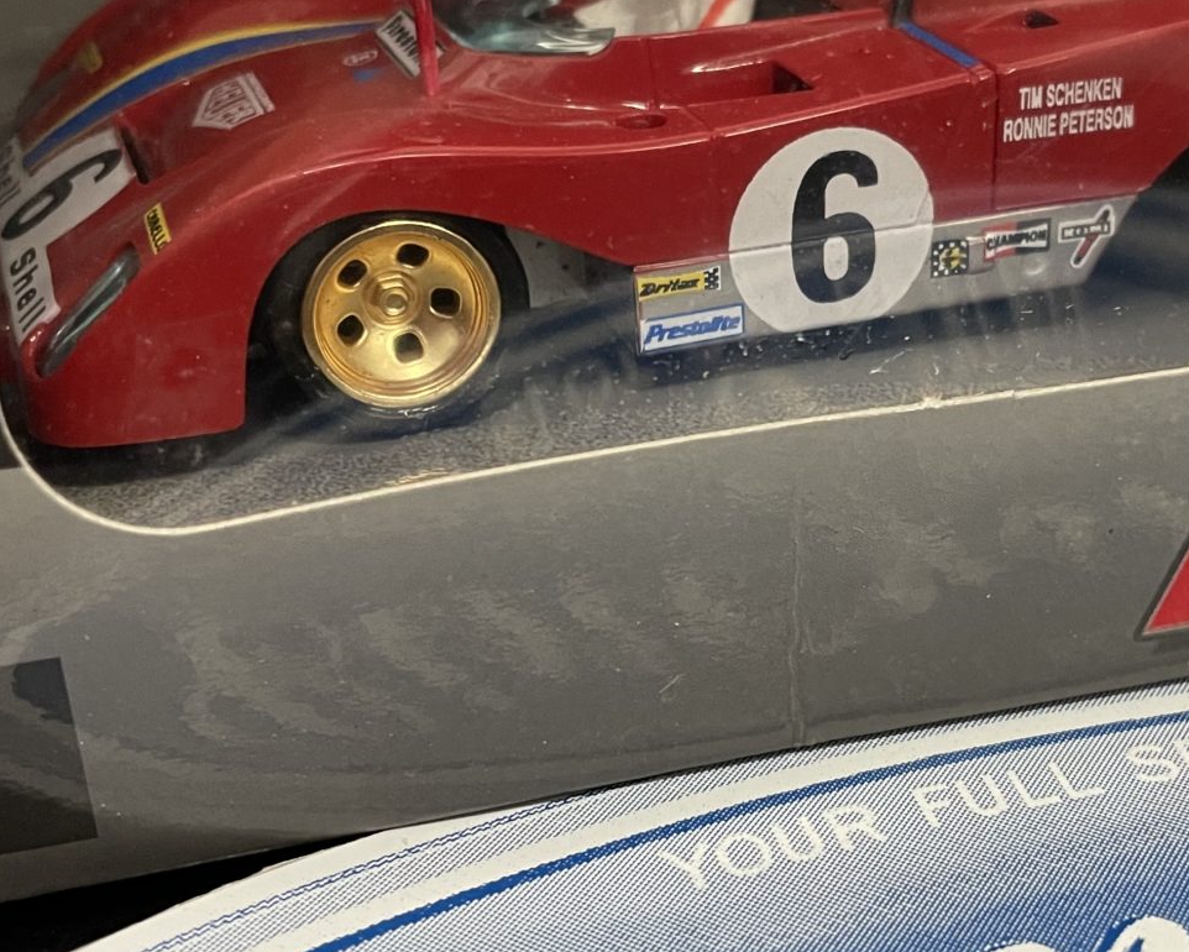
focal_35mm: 54
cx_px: 808
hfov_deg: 34.4
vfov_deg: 28.1
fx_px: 1901
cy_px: 444
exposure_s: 1/60
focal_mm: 4.2
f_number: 1.6
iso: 400
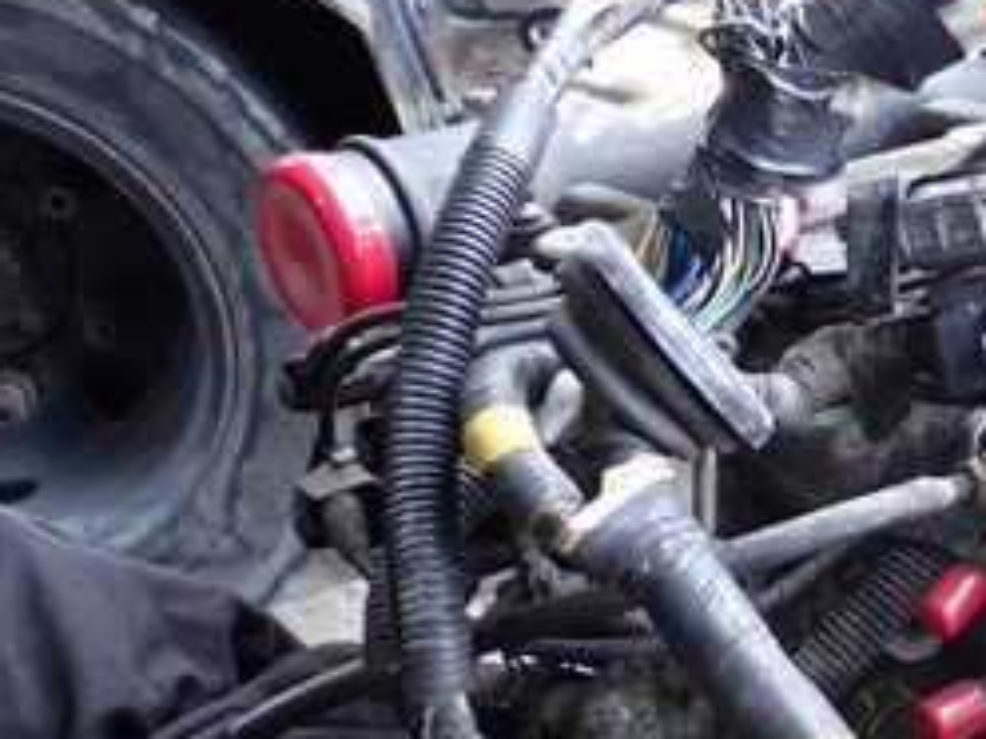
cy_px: 648
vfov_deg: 15.9
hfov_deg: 20.4
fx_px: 2621
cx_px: 1054
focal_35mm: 92
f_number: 2.7
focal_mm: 6.83
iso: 400
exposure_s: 1/125
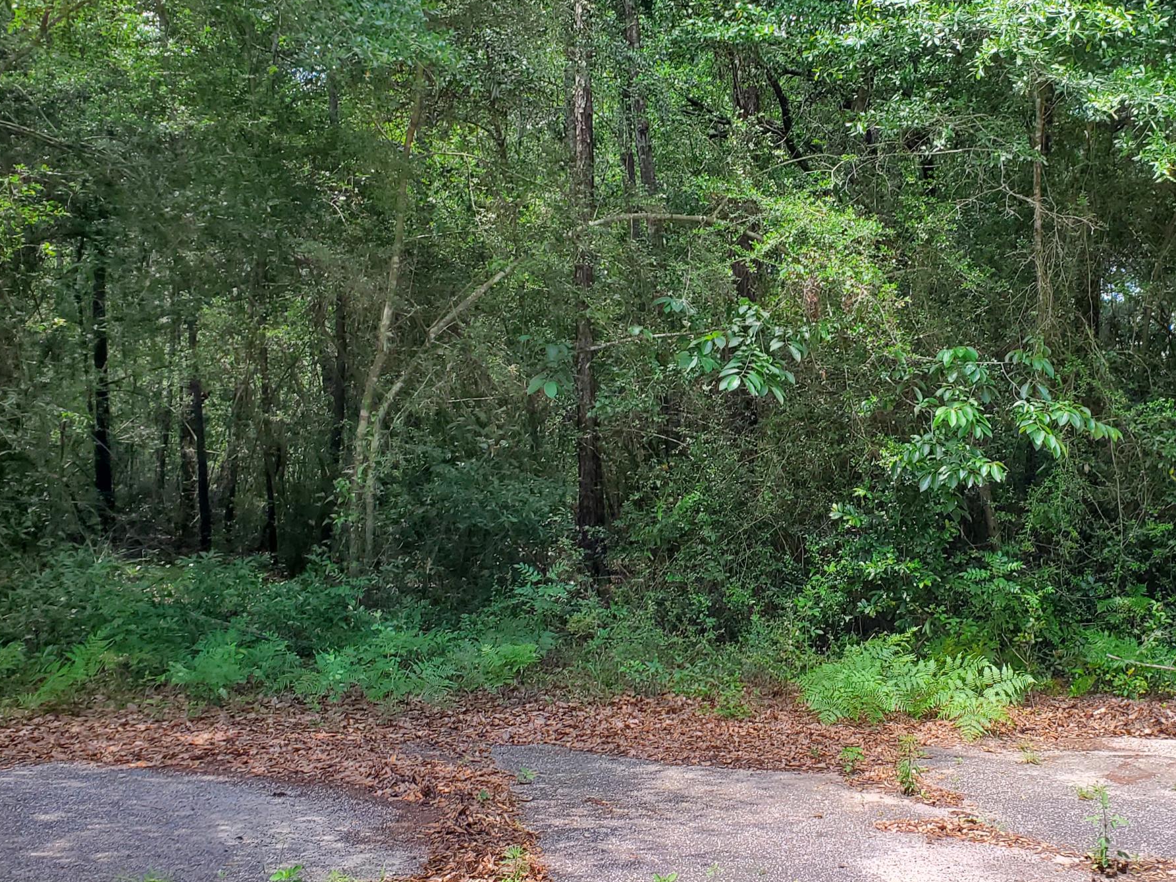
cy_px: 527
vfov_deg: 32.8
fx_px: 1495
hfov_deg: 41.9
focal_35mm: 44
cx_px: 850
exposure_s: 1/311
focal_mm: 4.3
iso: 50
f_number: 2.4
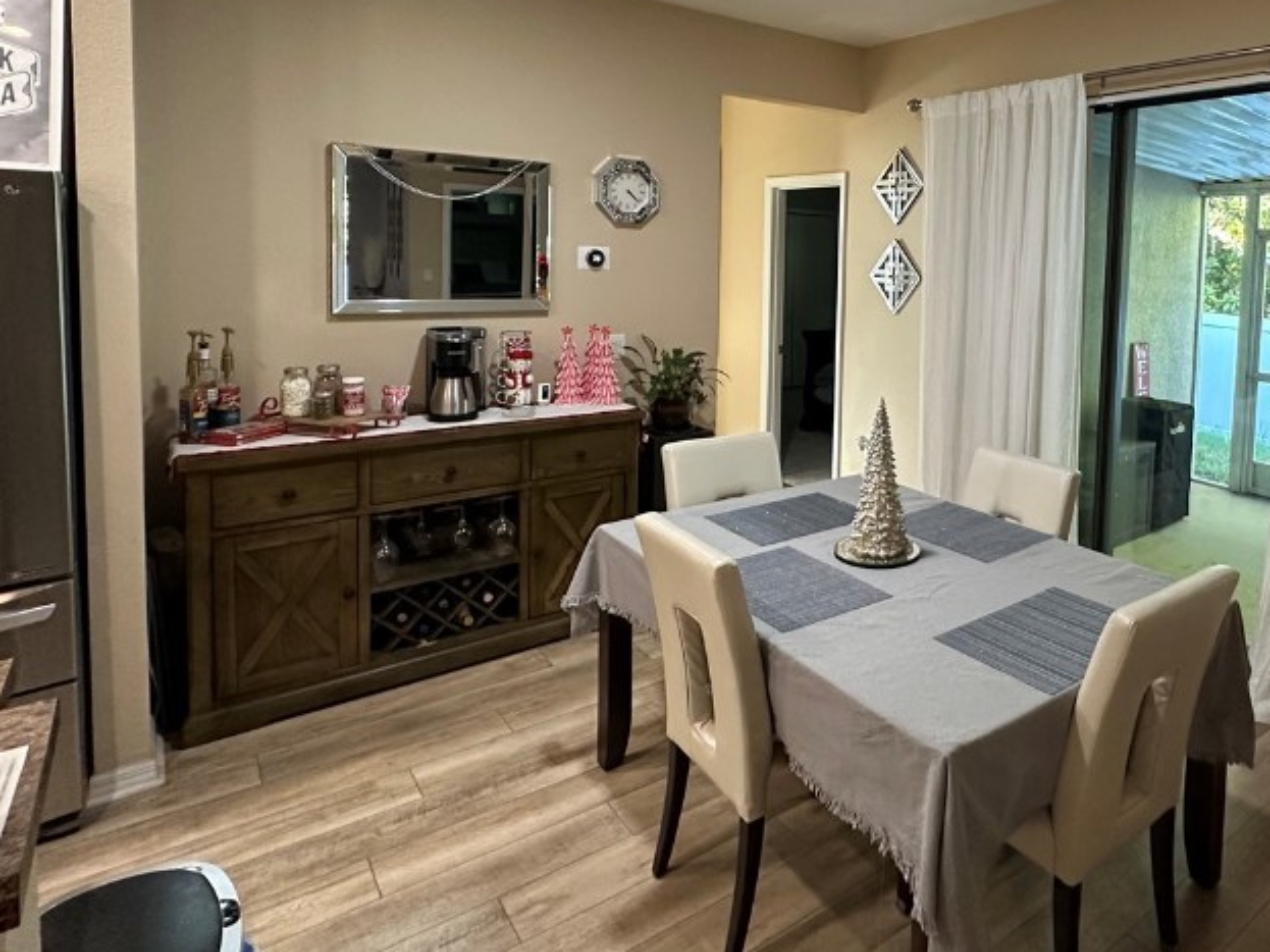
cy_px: 304
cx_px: 909
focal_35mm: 23
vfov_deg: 57.3
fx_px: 844
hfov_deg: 70.3
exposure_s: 1/60
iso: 400
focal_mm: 2.22
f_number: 2.2
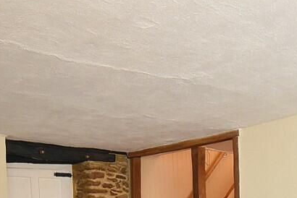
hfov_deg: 43.4
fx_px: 371
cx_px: 178
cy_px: 228
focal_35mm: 45
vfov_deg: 27.0
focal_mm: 12
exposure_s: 1/60
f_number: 4
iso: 2200
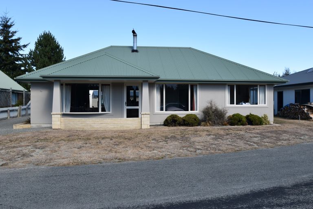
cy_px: 104
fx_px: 261
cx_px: 156
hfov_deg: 61.9
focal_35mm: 30
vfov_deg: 43.6
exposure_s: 1/320
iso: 200
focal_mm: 20
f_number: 9
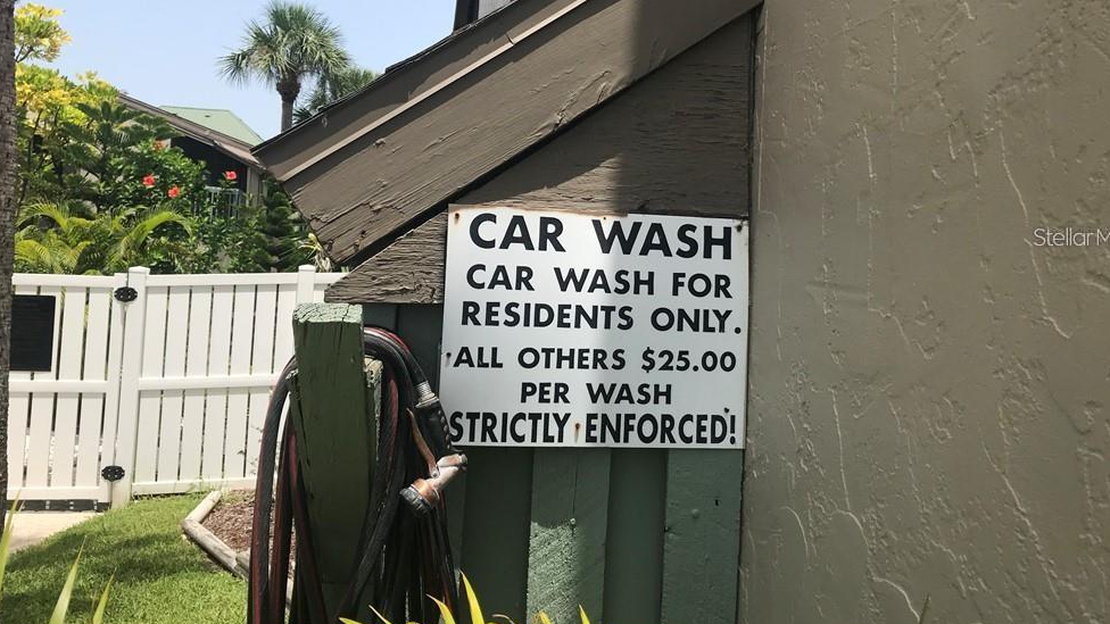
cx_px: 558
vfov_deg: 36.5
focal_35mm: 32
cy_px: 236
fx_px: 942
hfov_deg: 61.0
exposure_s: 1/1953
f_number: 1.8
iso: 20
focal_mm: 3.99
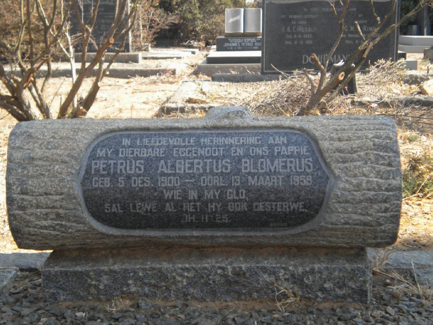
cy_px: 162
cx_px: 216
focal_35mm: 68
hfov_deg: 28.6
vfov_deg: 21.6
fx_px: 851
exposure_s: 1/167
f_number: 4.6
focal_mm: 12.3
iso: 80
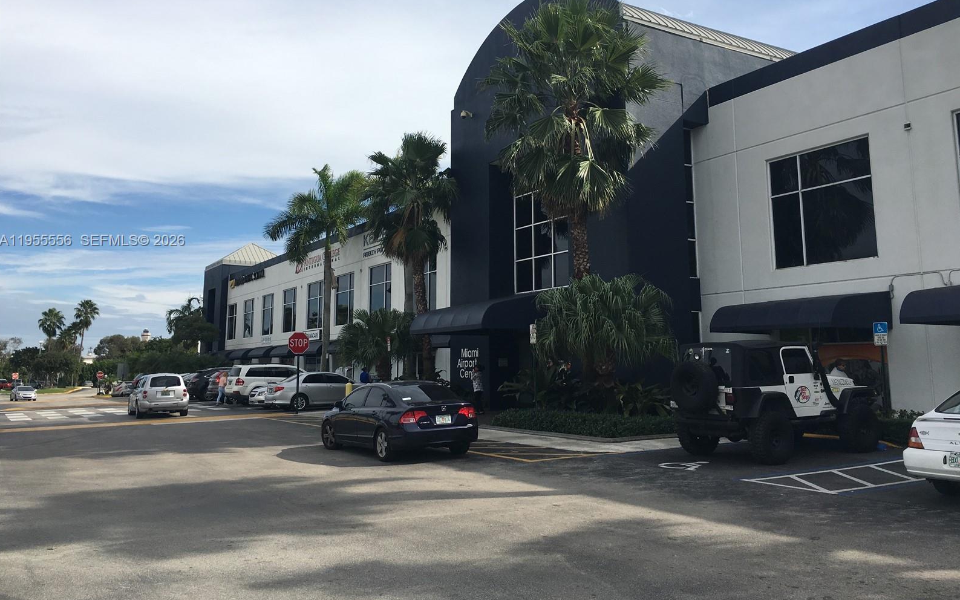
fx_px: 811
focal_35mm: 31
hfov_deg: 61.2
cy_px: 241
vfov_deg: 40.4
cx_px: 480
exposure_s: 1/1923
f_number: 2.2
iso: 25
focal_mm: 4.15
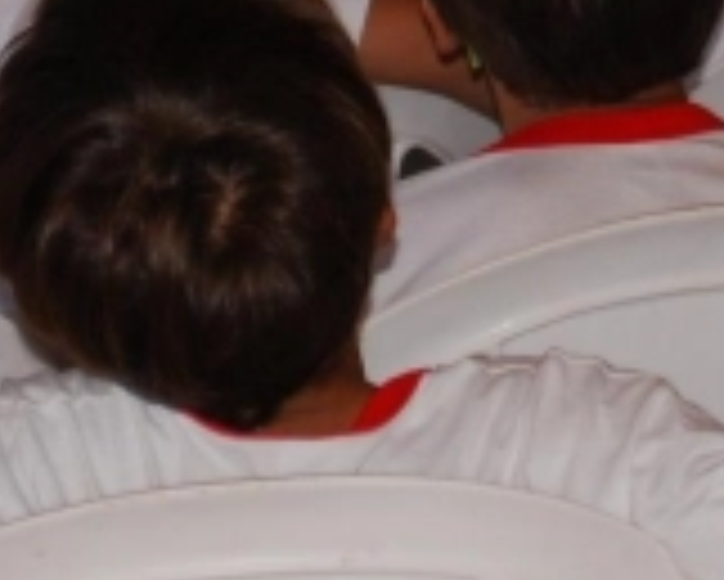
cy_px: -497
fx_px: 7895
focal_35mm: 368
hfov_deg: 5.2
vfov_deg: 4.2
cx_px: 636
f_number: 5.6
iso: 250
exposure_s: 1/60
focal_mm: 55
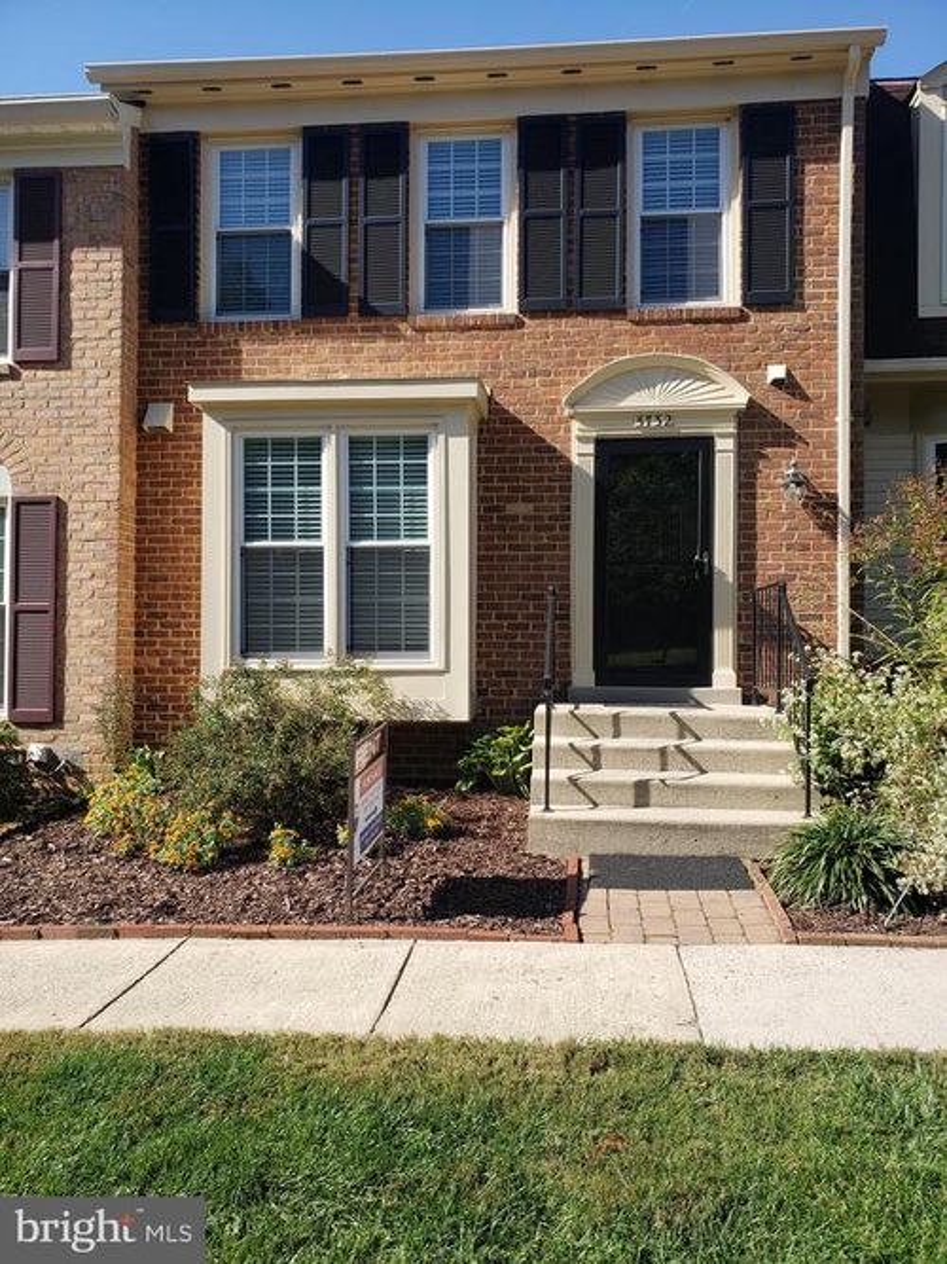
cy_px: 632
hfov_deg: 53.0
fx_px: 949
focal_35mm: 26
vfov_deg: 67.3
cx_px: 474
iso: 50
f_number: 2.4
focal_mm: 4.3
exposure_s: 1/834
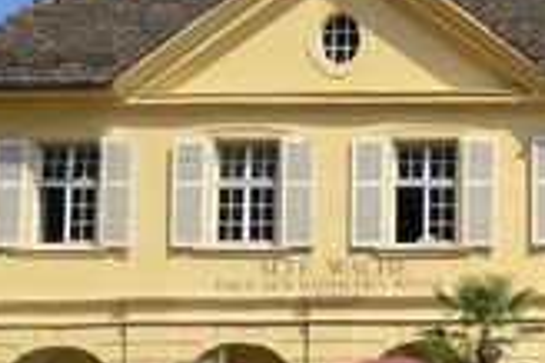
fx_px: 1936
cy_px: 150
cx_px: 518
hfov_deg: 15.8
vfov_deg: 10.7
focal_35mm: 128
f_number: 11
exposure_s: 1/250
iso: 200
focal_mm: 50
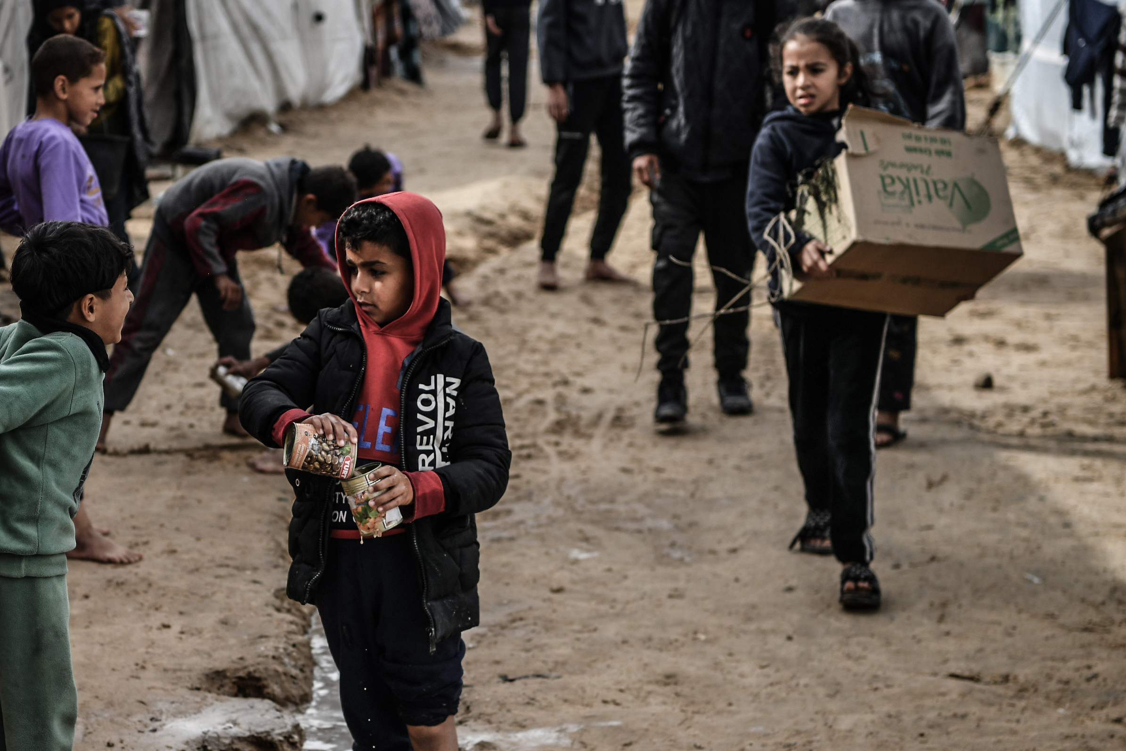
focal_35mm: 95
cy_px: 430
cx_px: 302
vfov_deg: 14.4
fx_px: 2971
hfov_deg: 21.3
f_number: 2.8
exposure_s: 1/2500
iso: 125
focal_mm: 55
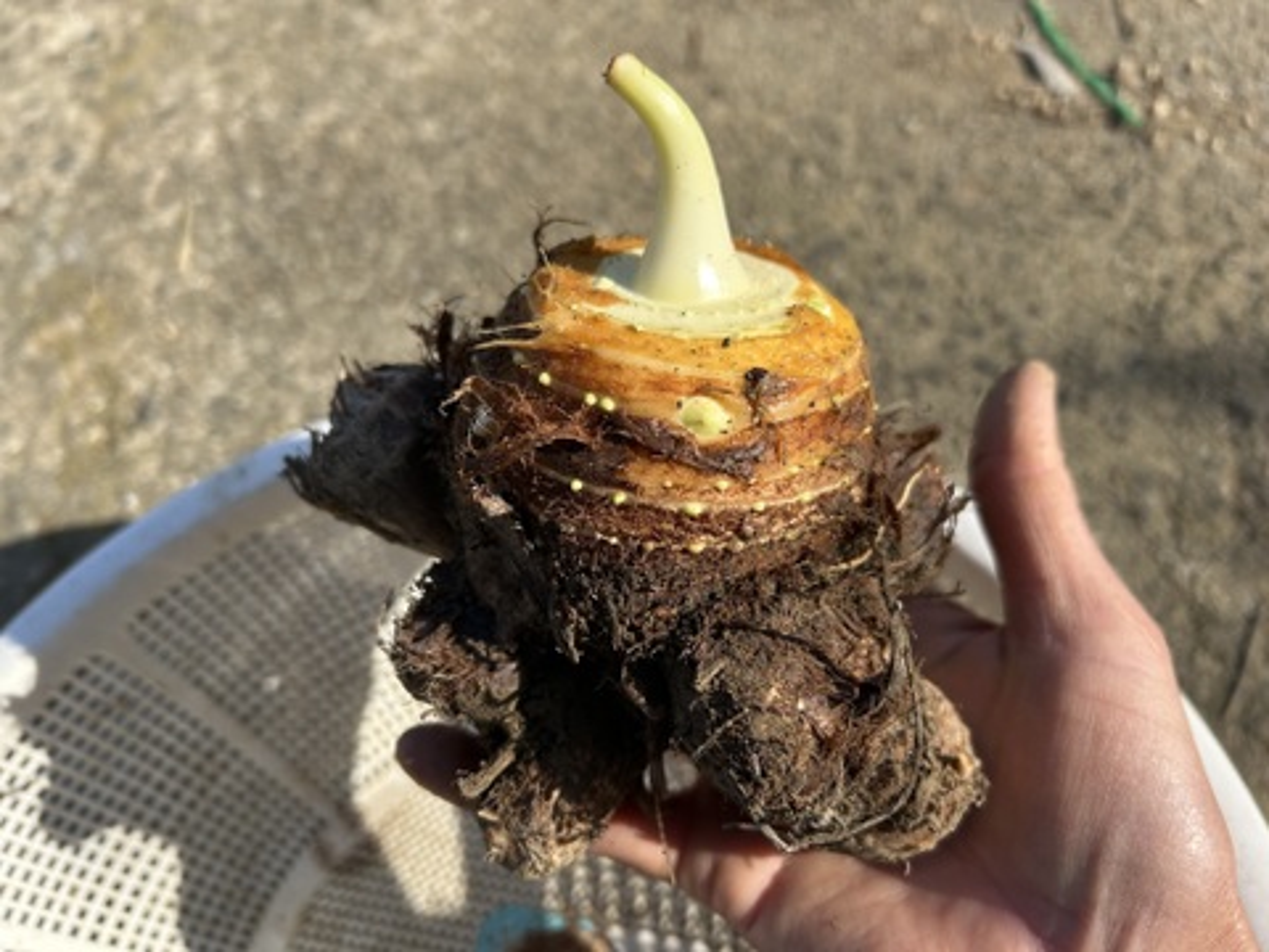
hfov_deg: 67.3
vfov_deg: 53.1
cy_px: 476
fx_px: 953
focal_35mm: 26
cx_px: 634
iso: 50
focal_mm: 5.7
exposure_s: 1/2123
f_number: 1.5
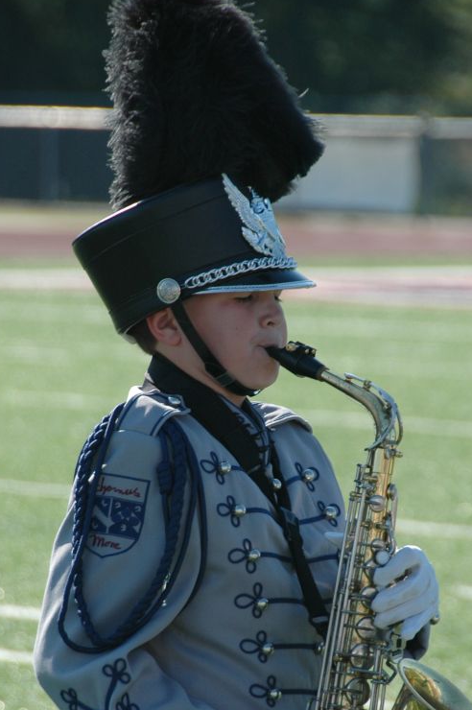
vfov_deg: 5.0
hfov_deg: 3.3
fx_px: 8176
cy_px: 464
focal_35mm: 415
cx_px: 255
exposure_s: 1/500
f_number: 5.6
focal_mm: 200
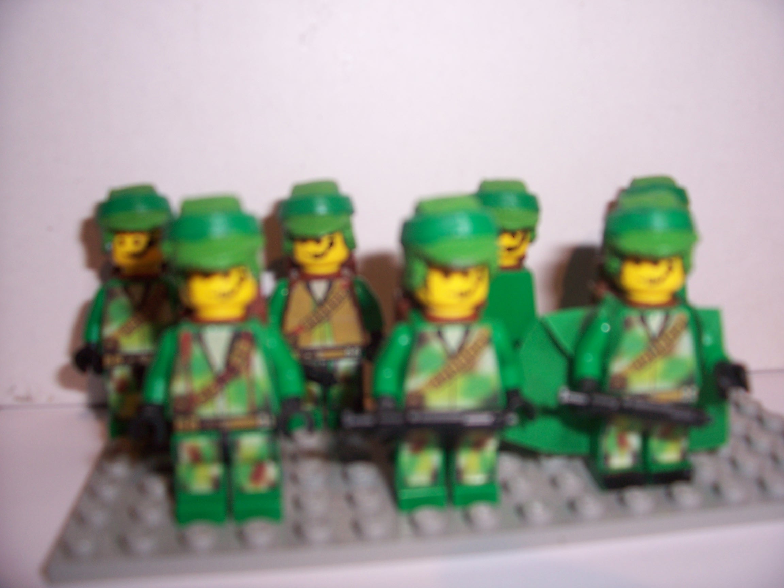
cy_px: 294
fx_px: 770
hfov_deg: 54.0
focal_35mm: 34
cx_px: 392
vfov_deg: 41.8
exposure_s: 1/60
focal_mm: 5.6
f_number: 2.7
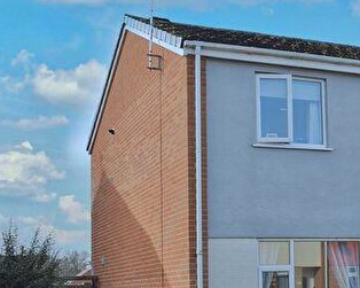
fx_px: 735
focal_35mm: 69
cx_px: 375
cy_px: 217
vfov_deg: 22.0
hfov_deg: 25.9
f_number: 8
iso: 110
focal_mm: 22
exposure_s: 1/250
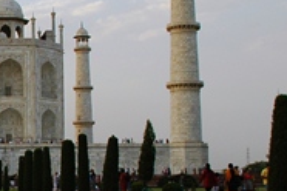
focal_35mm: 93
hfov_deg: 20.0
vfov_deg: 14.6
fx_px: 741
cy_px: 143
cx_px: -94
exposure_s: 1/125
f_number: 9
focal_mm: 18
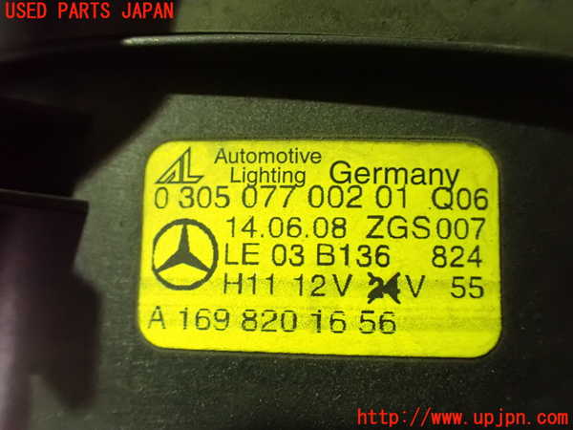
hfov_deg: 60.0
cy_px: 215
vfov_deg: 46.8
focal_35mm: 30
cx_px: 286
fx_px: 497
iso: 1600
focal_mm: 5.4
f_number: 2.3
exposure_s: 1/30
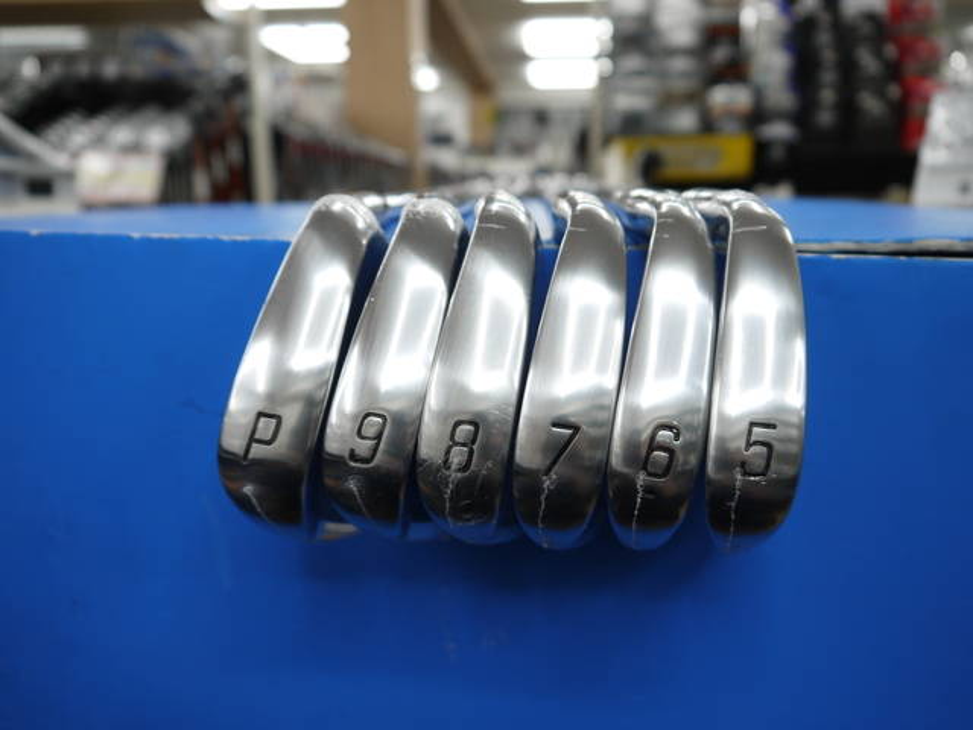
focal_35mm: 30
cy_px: 365
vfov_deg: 46.8
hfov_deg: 60.0
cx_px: 486
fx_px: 843
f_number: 3.6
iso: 160
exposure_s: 1/100
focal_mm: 15
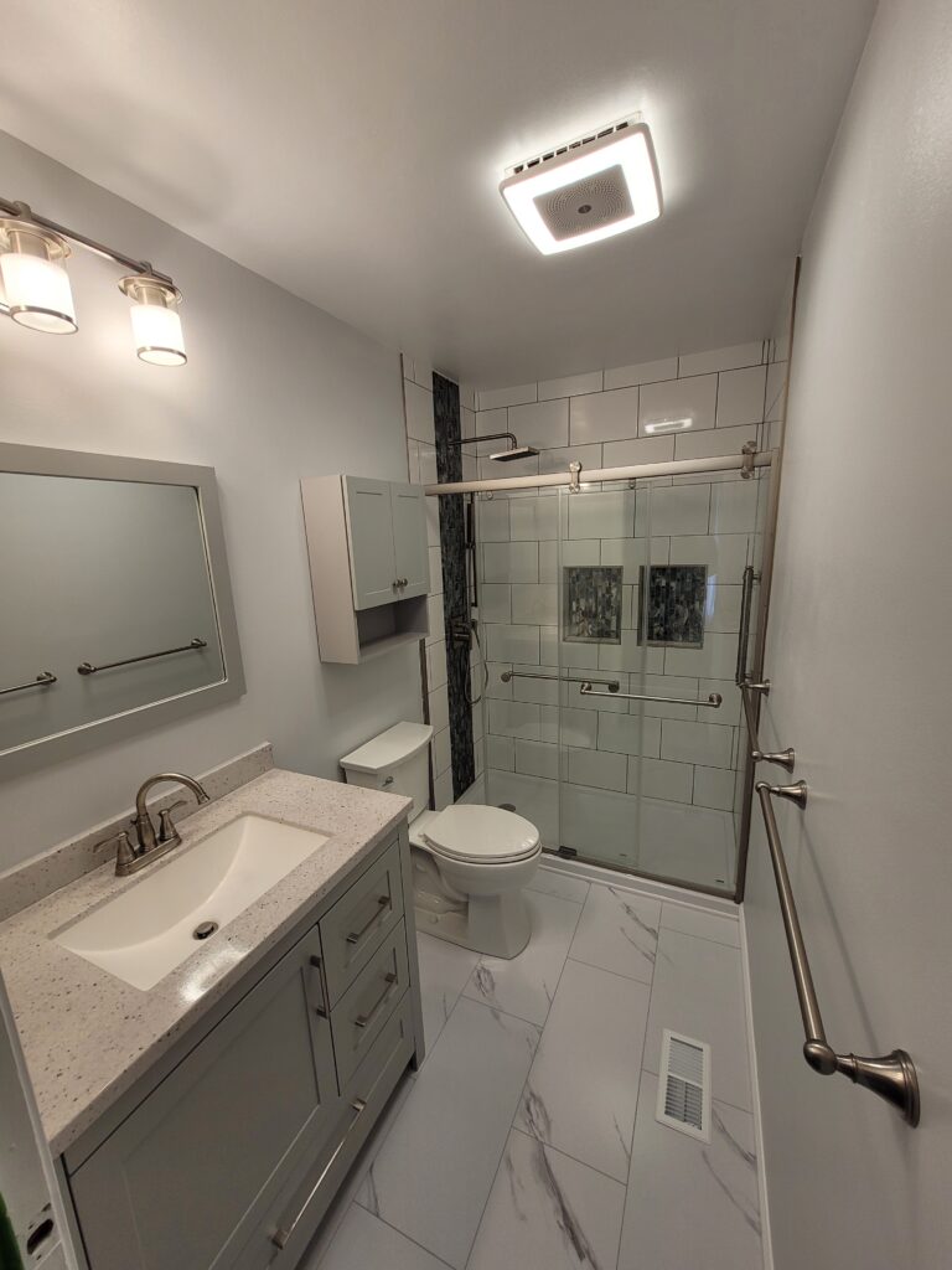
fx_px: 477
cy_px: 635
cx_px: 476
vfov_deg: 106.2
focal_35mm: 13
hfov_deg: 89.9
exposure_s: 1/60
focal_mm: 1.74
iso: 64
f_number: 2.2
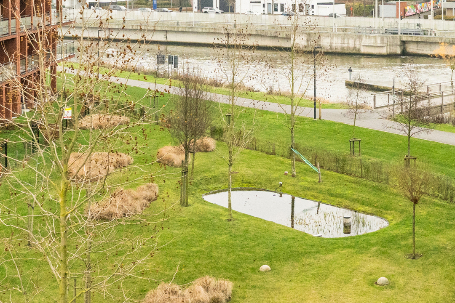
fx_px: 910
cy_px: 10
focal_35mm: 72
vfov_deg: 18.5
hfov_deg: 27.7
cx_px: 345
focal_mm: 24
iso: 2000
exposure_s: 1/500
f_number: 11
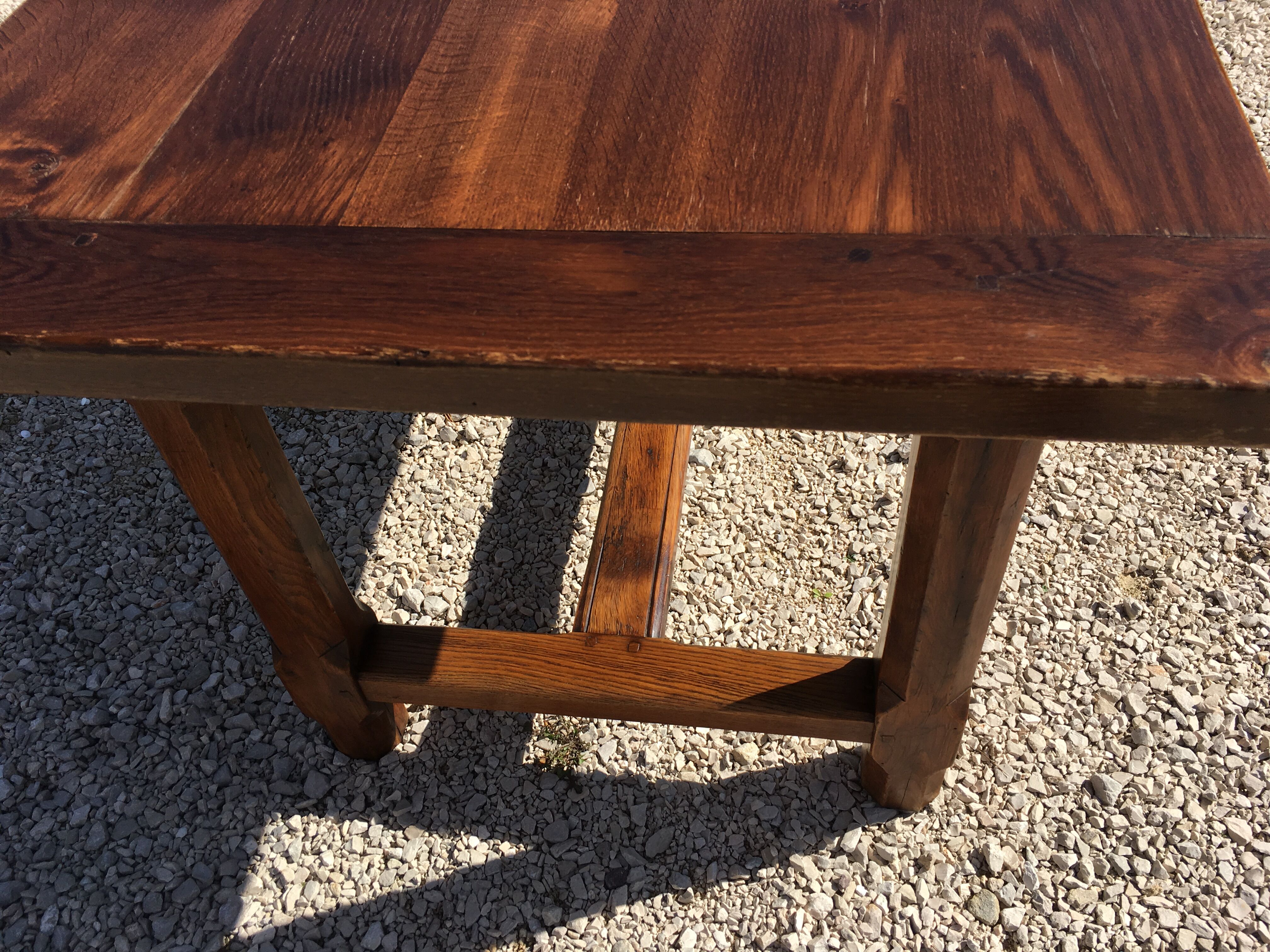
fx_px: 1064
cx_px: 635
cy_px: 476
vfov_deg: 48.2
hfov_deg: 61.7
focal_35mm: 29
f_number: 2.2
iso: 25
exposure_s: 1/1508
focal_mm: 4.15
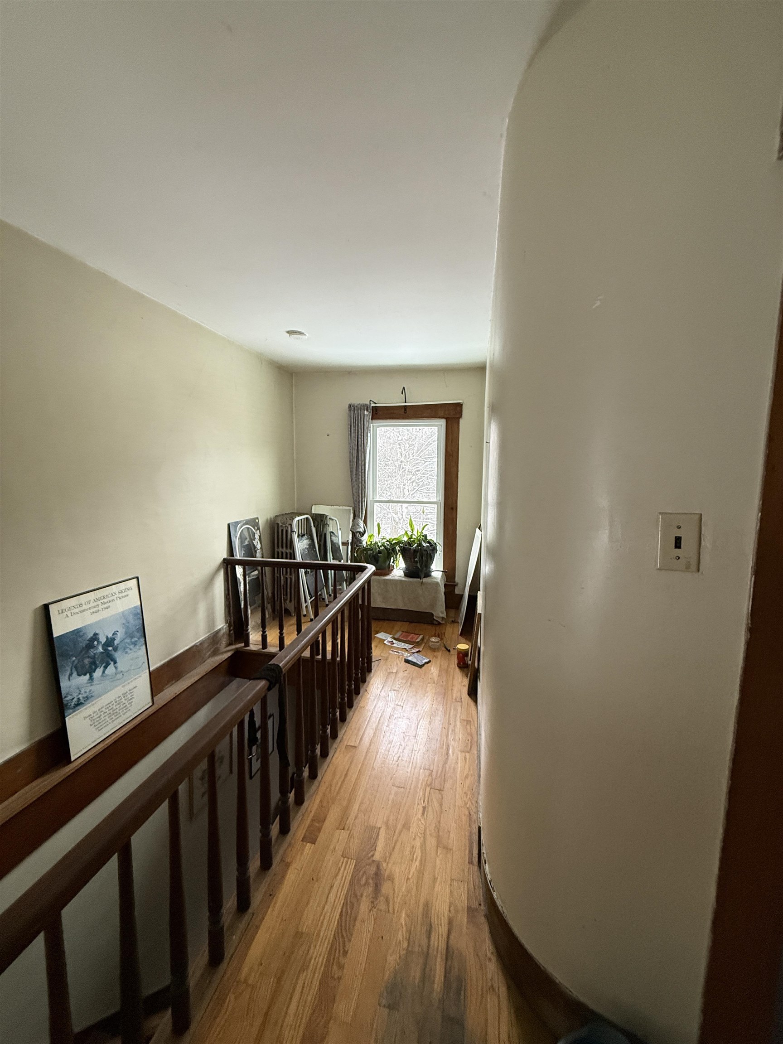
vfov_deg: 102.1
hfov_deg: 85.7
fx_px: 422
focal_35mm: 14
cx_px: 392
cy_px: 522
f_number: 2.2
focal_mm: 2.22
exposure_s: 1/60
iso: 320
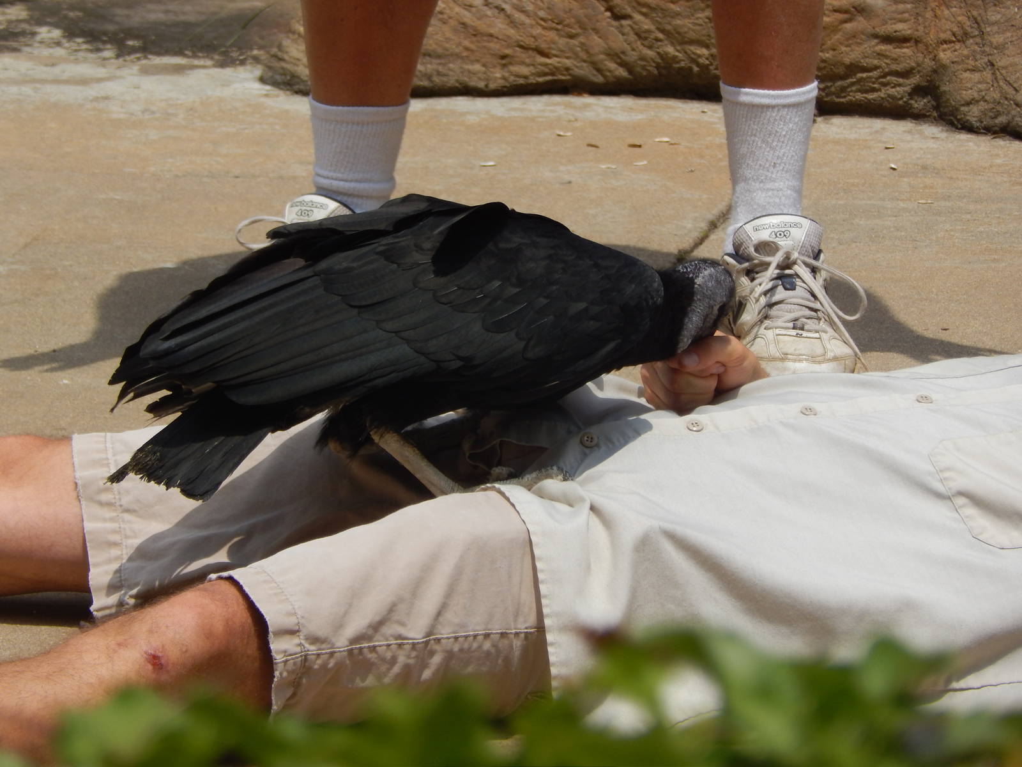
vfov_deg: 3.8
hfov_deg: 5.1
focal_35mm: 388
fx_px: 11455
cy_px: 384
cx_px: 511
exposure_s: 1/640
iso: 125
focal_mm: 69
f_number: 5.7
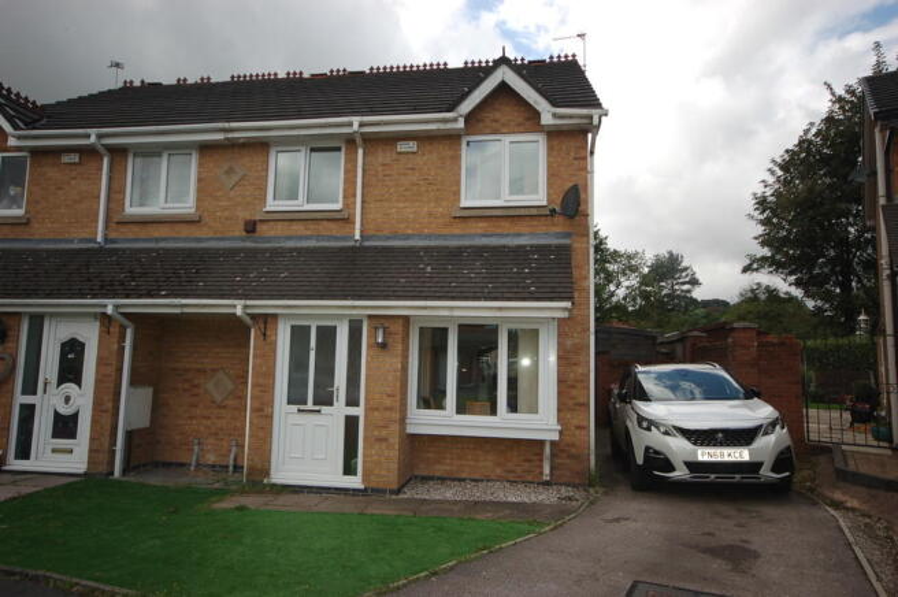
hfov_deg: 77.4
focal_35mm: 22
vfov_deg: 56.0
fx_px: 561
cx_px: 449
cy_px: 298
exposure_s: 1/500
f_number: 5
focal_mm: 15
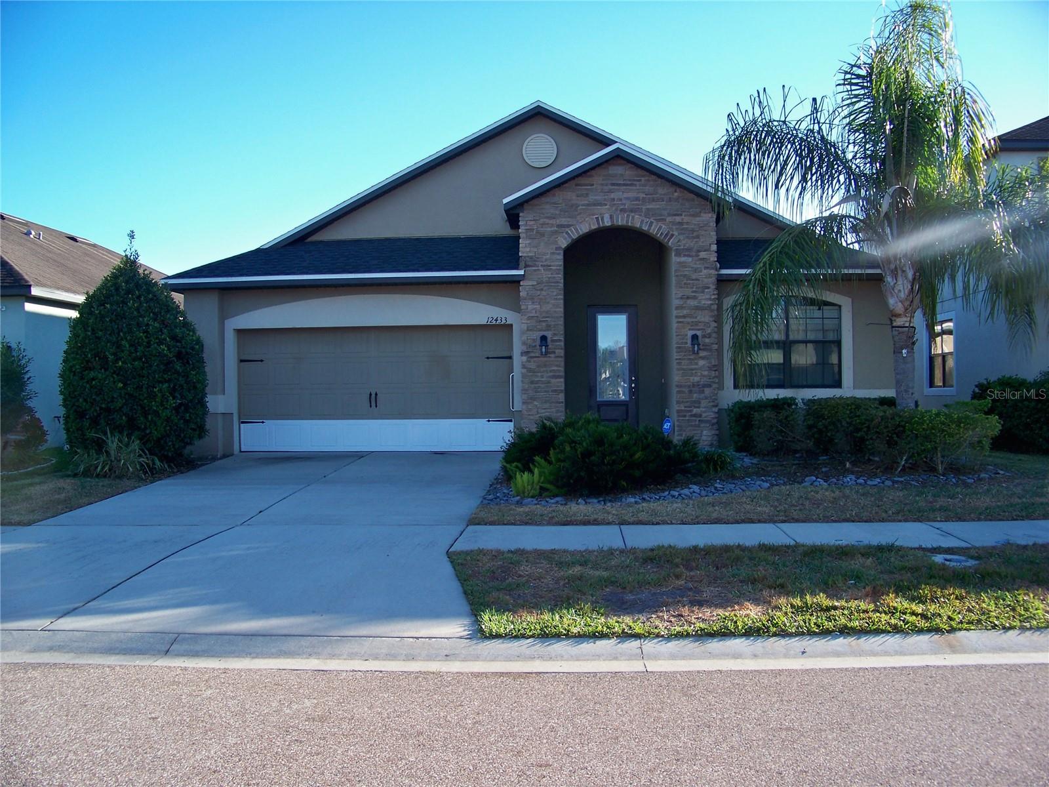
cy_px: 394
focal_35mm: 33
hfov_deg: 55.4
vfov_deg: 42.9
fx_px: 1000
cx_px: 524
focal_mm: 5.85
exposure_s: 1/250
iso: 64
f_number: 2.8
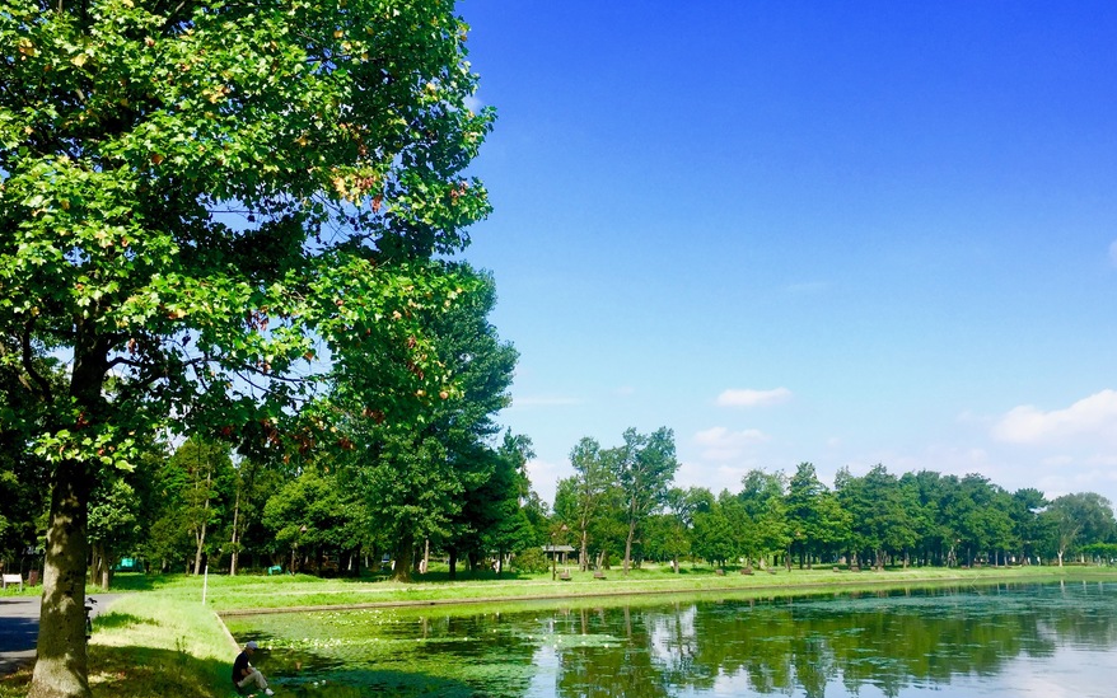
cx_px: 594
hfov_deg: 55.3
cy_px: 395
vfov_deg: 36.2
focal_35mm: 35
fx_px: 1066
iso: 32
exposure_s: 1/1647
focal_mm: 4.15
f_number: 2.2
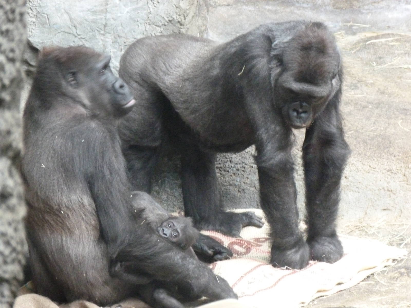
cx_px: 206
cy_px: 154
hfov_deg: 7.1
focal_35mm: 278
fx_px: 3301
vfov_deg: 5.3
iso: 1000
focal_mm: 50
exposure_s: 1/8
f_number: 4
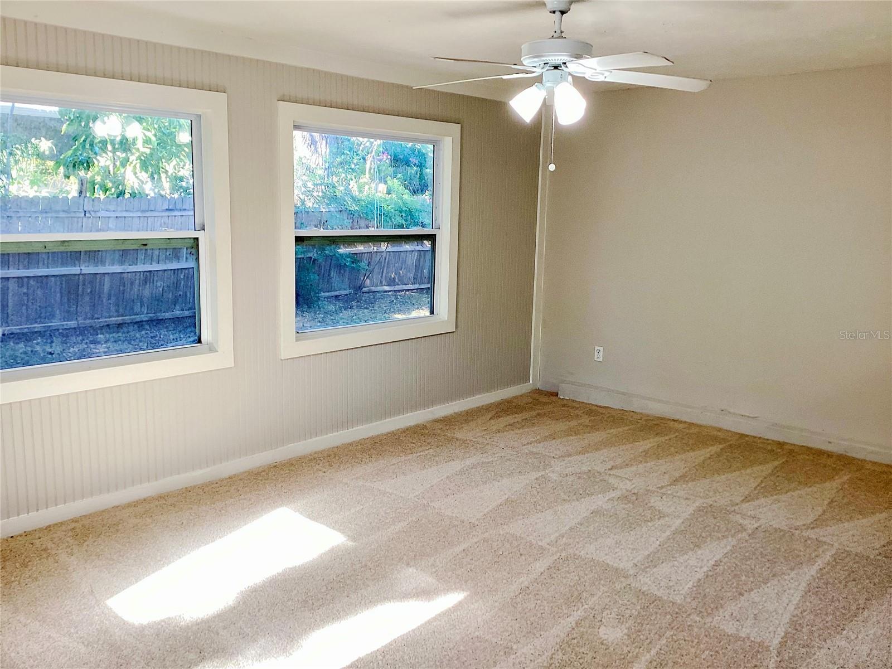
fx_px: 799
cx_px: 446
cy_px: 334
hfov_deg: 58.4
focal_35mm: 31
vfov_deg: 45.4
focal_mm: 3.3
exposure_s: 1/60
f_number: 2.4
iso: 64
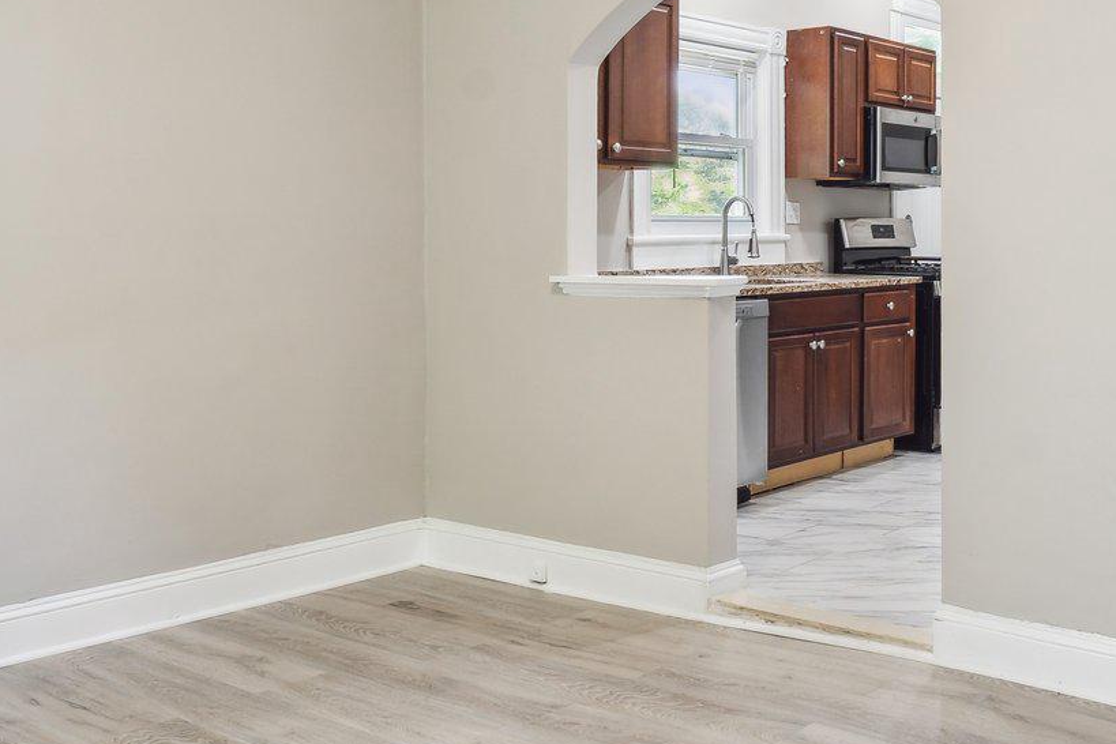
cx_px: 869
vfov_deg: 32.2
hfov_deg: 45.1
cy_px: 254
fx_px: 1279
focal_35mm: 41
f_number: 7.1
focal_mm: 16.5
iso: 200
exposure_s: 1/6
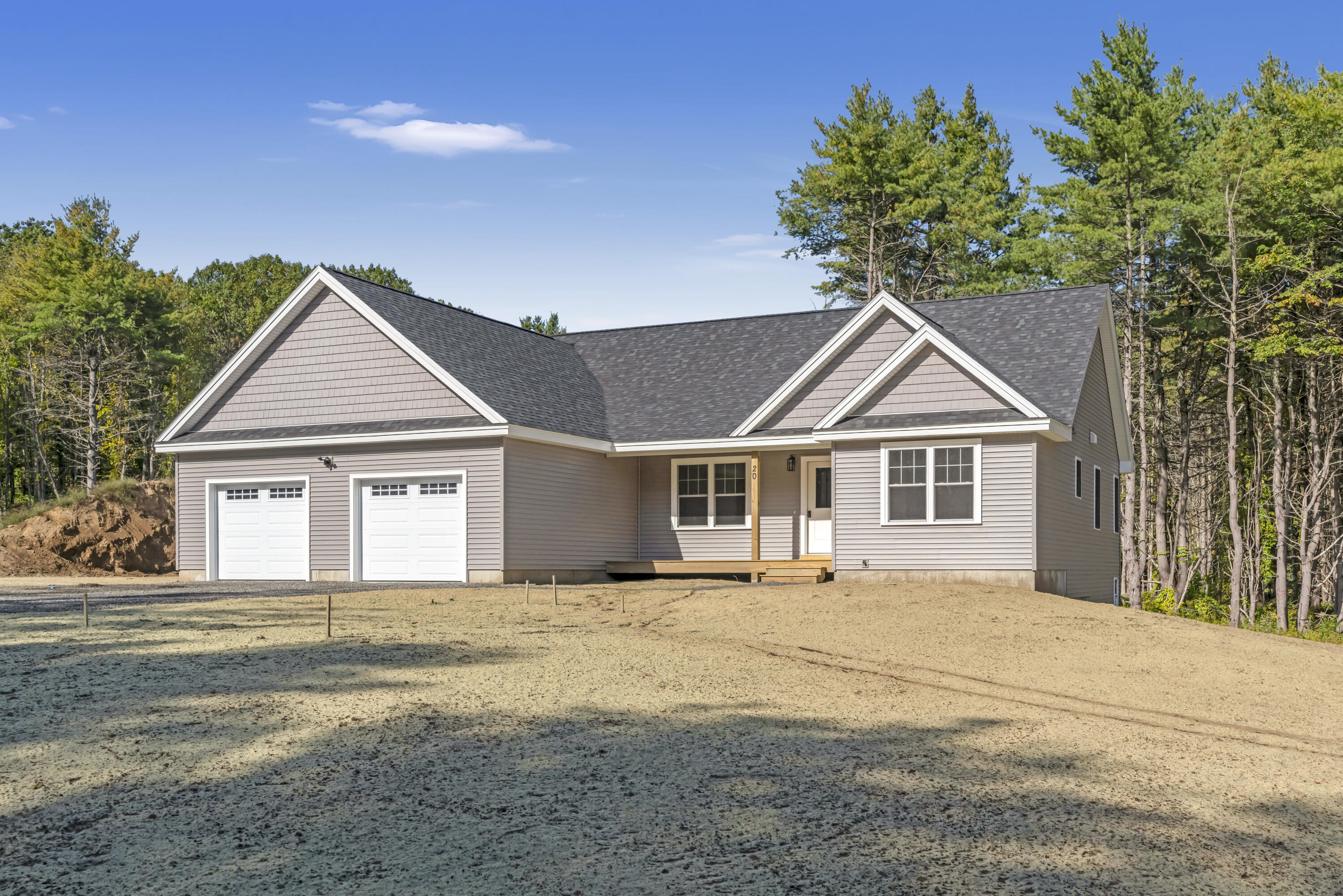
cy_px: 448
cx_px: 672
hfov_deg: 54.4
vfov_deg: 37.9
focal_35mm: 35
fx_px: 1306
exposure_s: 1/3000
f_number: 8
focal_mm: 35
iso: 800
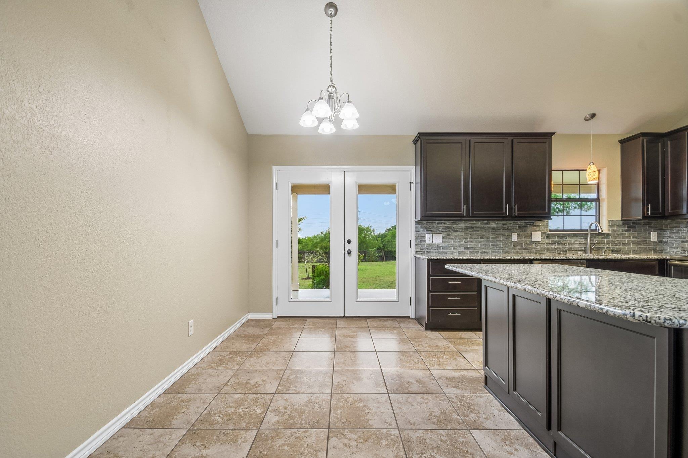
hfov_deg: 100.4
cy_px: 229
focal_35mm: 15
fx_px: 287
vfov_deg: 77.3
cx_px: 344
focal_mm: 10
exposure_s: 1/8
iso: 400
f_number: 8
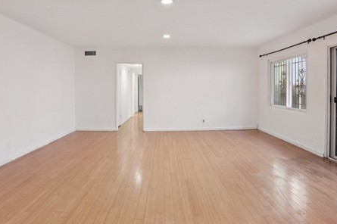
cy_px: 95
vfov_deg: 54.8
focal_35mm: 23
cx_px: 167
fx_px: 215
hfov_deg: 76.1
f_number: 8
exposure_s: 1/6
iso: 400
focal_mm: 16
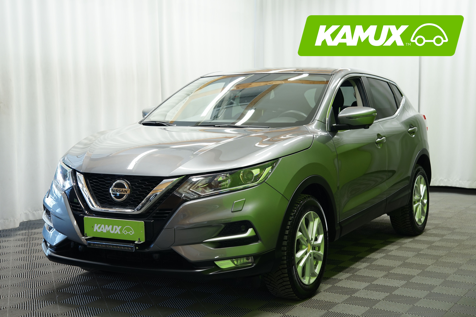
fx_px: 754
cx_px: 238
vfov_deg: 23.8
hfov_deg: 35.1
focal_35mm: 57
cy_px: 158
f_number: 5.6
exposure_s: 1/15
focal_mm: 57
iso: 500
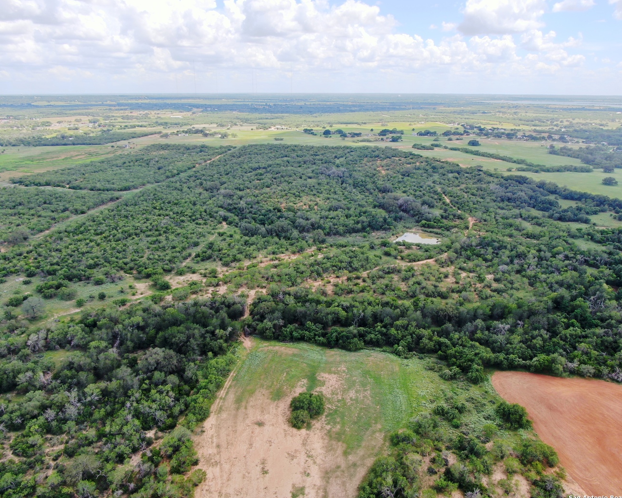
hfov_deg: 66.0
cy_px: 243
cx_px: 328
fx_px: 479
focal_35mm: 26
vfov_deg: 54.9
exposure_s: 1/320
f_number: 2.8
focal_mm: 4.39
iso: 100
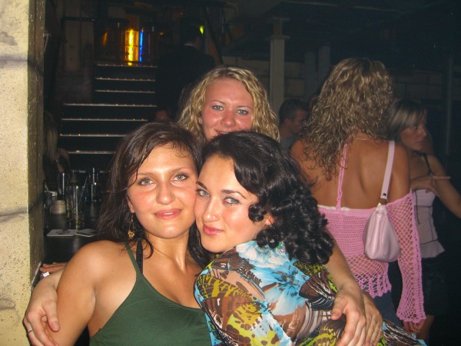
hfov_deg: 49.0
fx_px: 506
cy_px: 173
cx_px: 230
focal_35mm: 38
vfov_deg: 37.7
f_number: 2.8
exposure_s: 1/60
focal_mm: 7.9
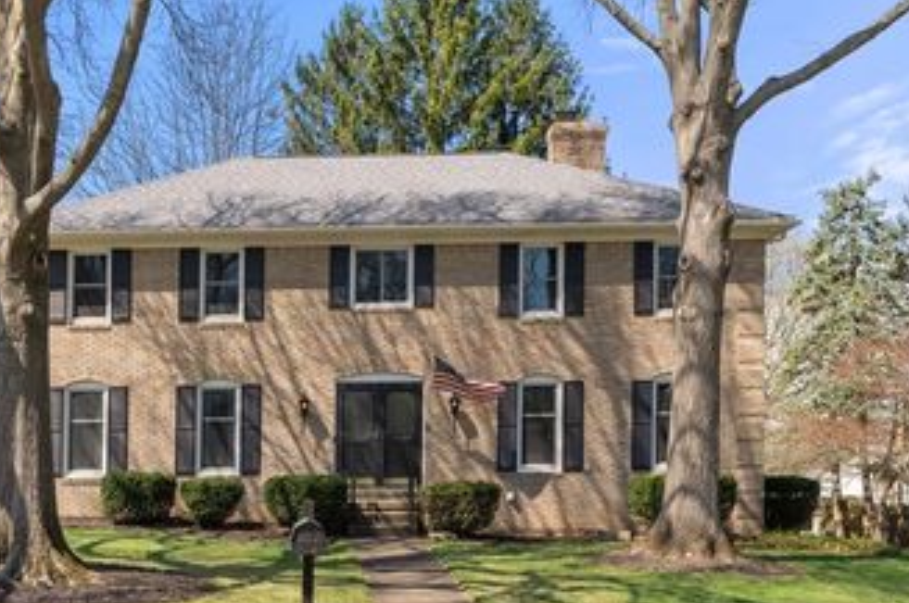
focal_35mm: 49
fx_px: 1235
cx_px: 300
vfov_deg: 27.4
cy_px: 324
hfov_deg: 39.9
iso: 100
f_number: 8
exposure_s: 1/80
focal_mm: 32
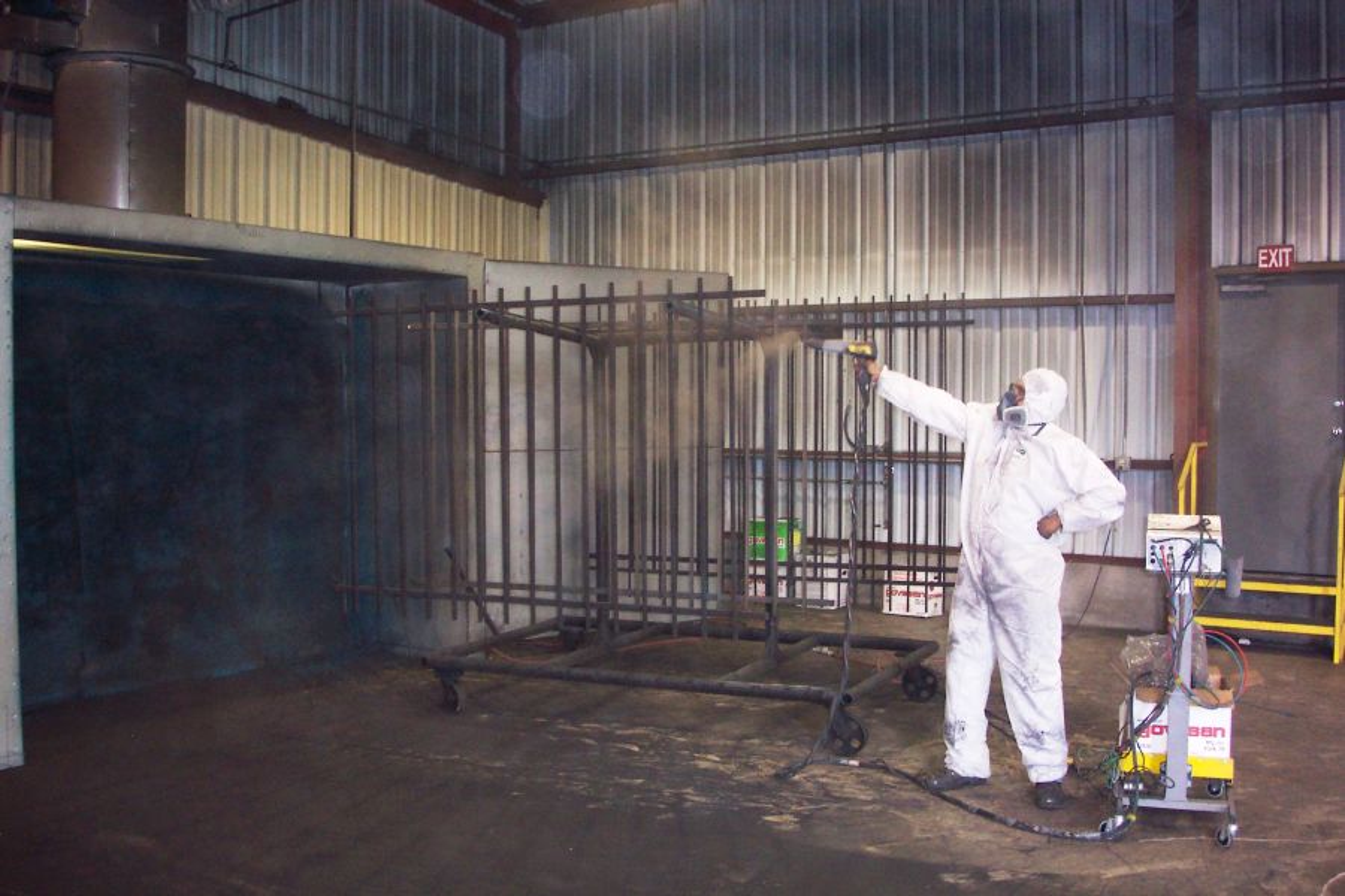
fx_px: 1308
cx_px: 672
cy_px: 448
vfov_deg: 37.9
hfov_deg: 54.4
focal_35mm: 35
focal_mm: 7.5
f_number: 2.8
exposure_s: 1/30
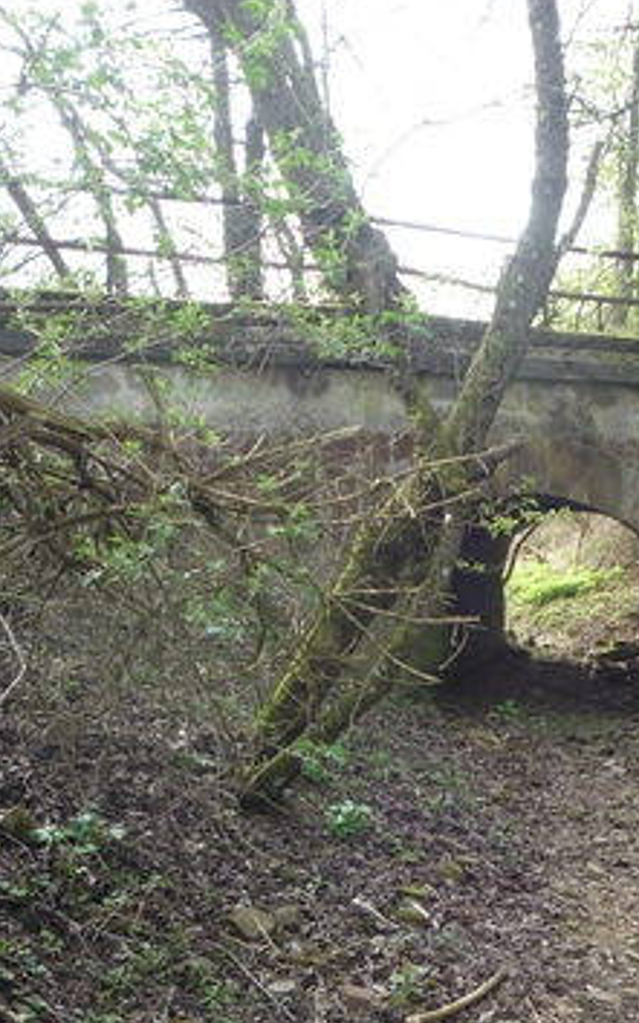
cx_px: 437
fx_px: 1283
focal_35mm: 46
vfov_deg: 43.5
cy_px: 506
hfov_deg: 27.8
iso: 100
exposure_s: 1/100
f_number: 3.3
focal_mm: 5.2
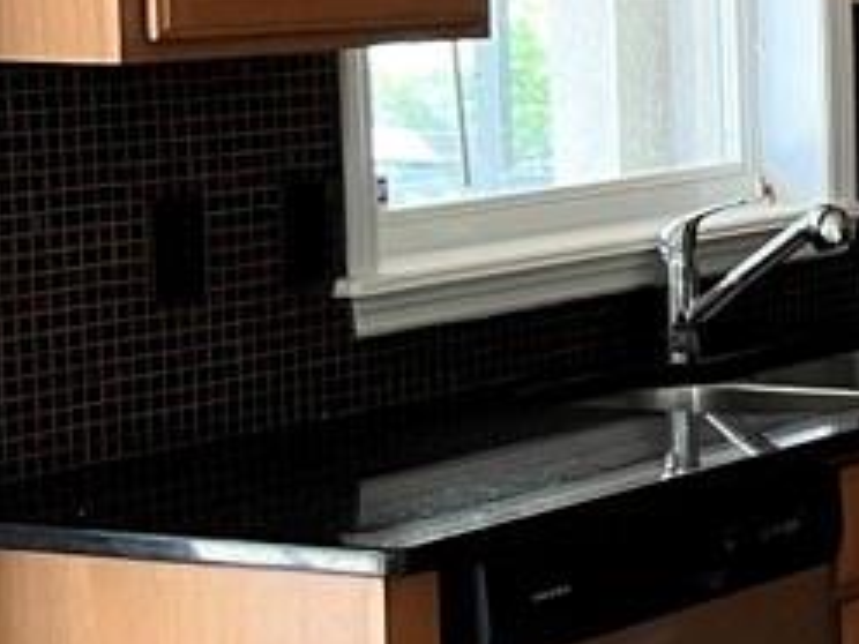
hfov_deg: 12.3
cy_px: 128
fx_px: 3325
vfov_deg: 11.0
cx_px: 1929
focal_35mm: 134
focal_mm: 5.7
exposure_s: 1/60
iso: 160
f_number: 1.5
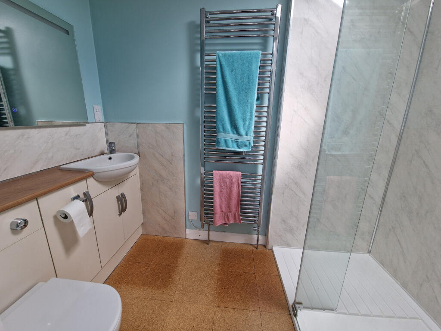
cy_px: 166
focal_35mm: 13
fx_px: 166
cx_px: 220
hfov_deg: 106.2
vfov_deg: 89.9
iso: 100
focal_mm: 2.2
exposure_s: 1/100
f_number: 2.2
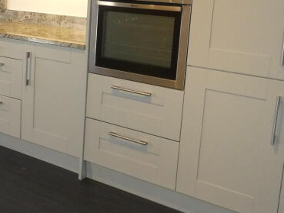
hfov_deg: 31.3
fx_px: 451
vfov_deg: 26.0
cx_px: -23
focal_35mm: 55
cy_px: 40
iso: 250
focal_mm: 3.6
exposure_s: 1/60
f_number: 2.8
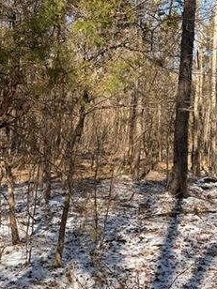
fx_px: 435
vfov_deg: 36.5
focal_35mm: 52
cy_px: 103
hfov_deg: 27.1
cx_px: 193
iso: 80
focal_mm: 6.76
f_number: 1.78
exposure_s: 1/1812
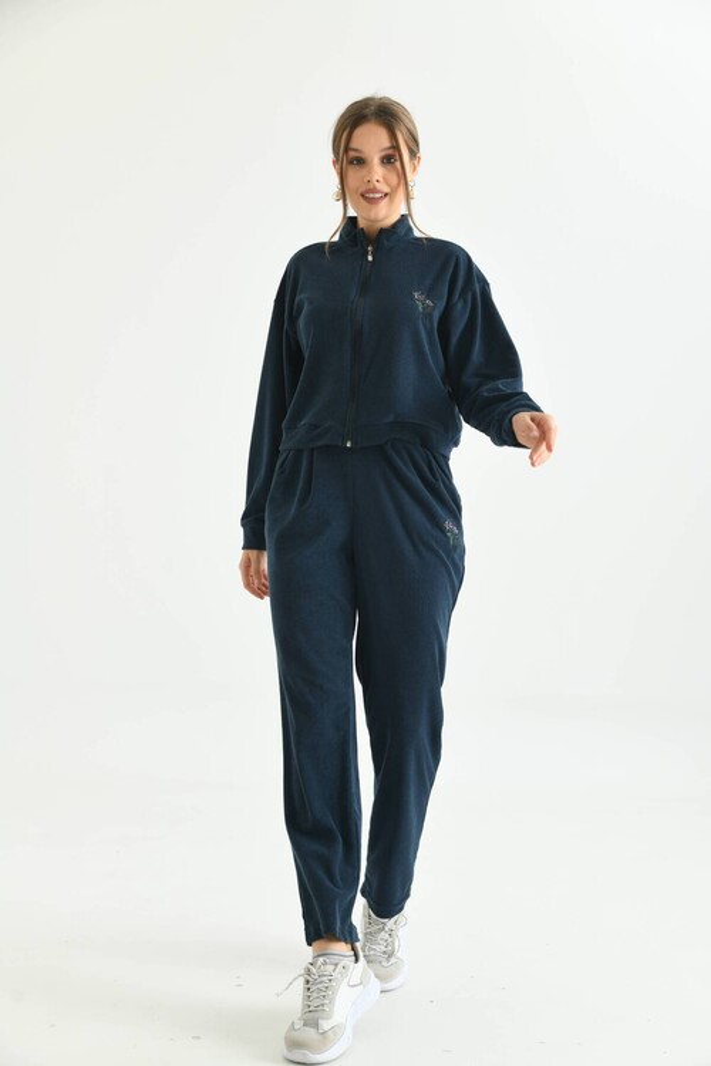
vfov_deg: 39.6
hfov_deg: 27.0
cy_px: 533
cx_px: 356
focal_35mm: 50
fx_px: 1481
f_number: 5.6
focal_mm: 50
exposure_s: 1/125
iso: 160
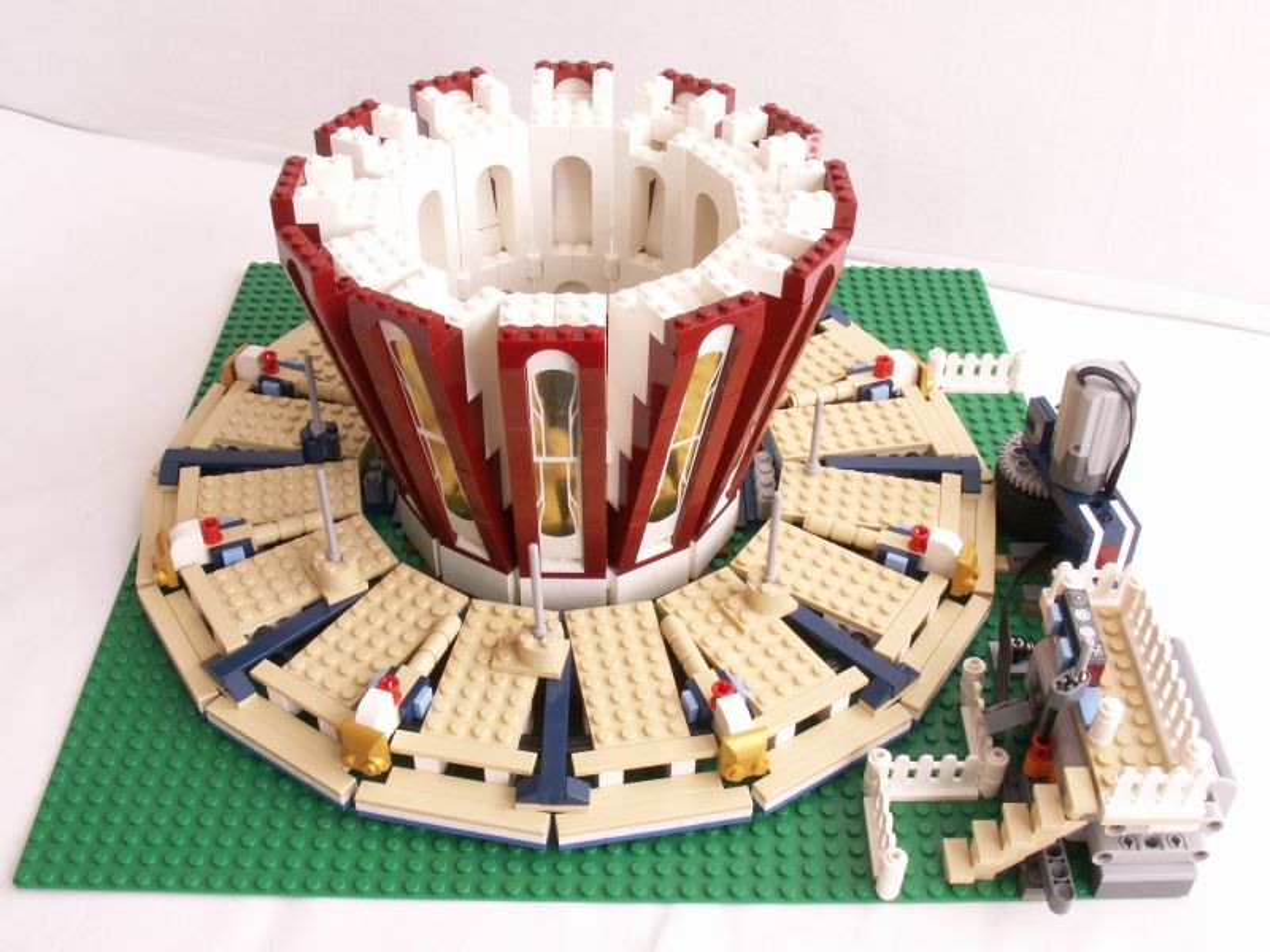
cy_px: 476
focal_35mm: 35
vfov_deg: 40.7
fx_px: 1284
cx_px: 635
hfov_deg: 52.6
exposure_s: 1/6
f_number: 8
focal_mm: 5.86
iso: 50
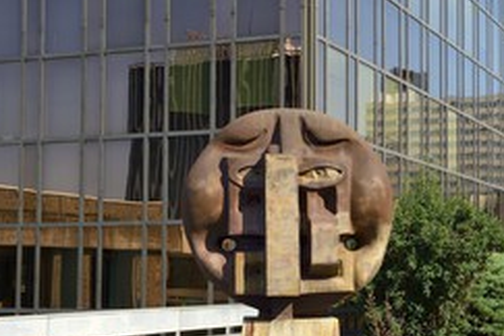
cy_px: 222
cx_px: 423
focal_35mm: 69
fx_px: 966
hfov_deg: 28.4
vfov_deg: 19.7
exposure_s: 1/200
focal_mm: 40
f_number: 11
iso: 200
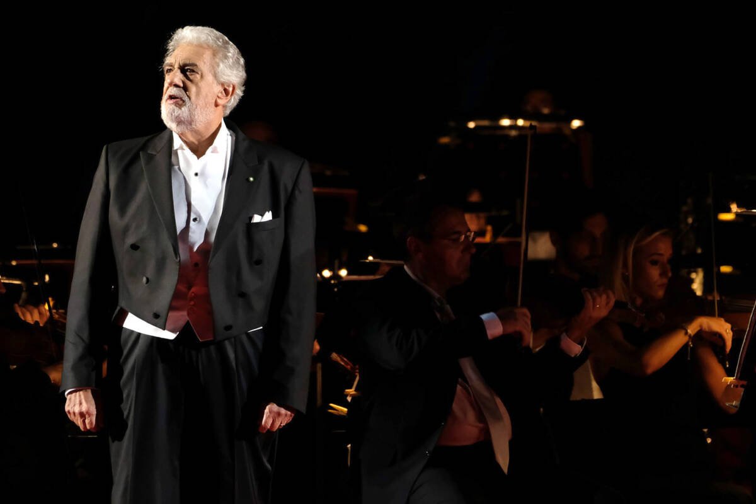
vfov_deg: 3.4
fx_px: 8462
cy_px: 252
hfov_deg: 5.1
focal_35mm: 403
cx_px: 378
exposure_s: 1/160
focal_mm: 268.8
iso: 3200
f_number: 6.4
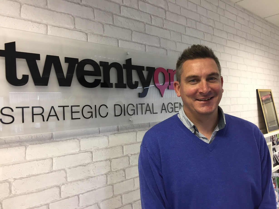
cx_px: 140
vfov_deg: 48.2
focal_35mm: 29
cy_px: 104
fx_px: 234
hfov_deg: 61.7
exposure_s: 1/33
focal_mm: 4.15
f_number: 2.2
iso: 80
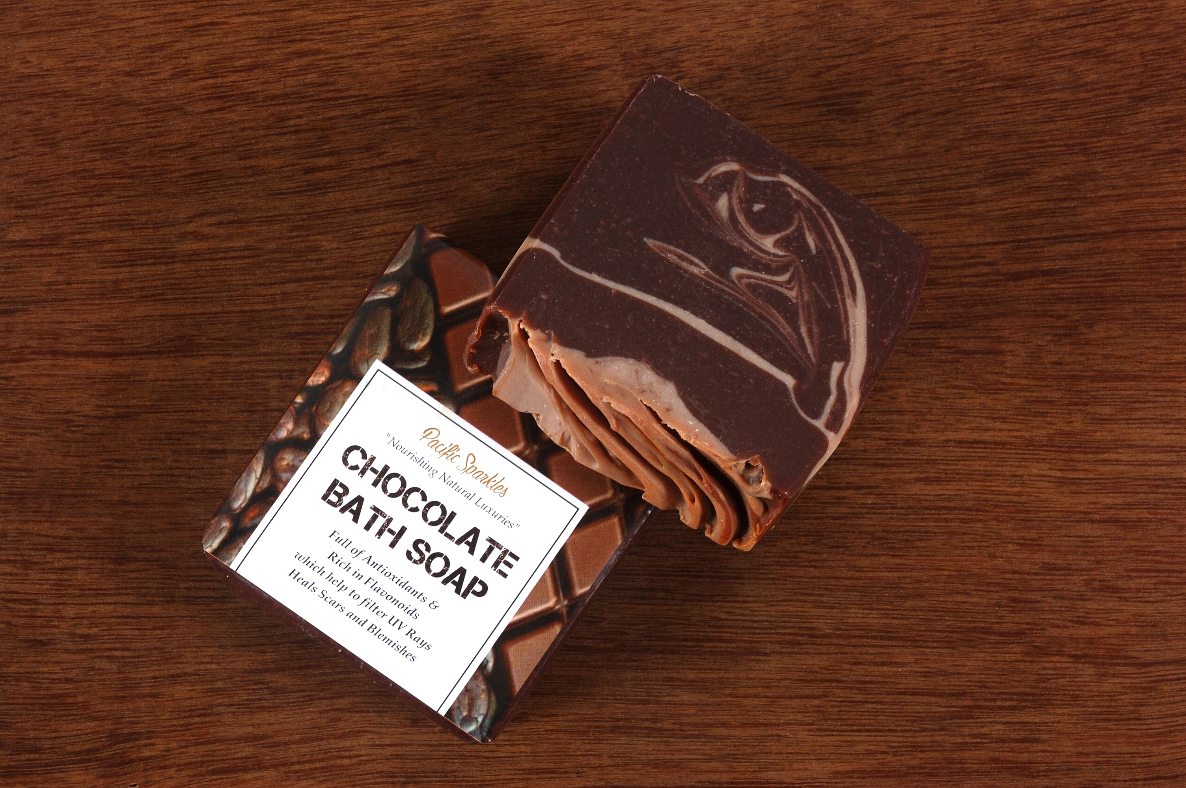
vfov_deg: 15.2
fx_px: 2962
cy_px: 394
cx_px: 593
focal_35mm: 90
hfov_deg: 22.6
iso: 200
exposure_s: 1/125
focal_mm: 60
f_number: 16
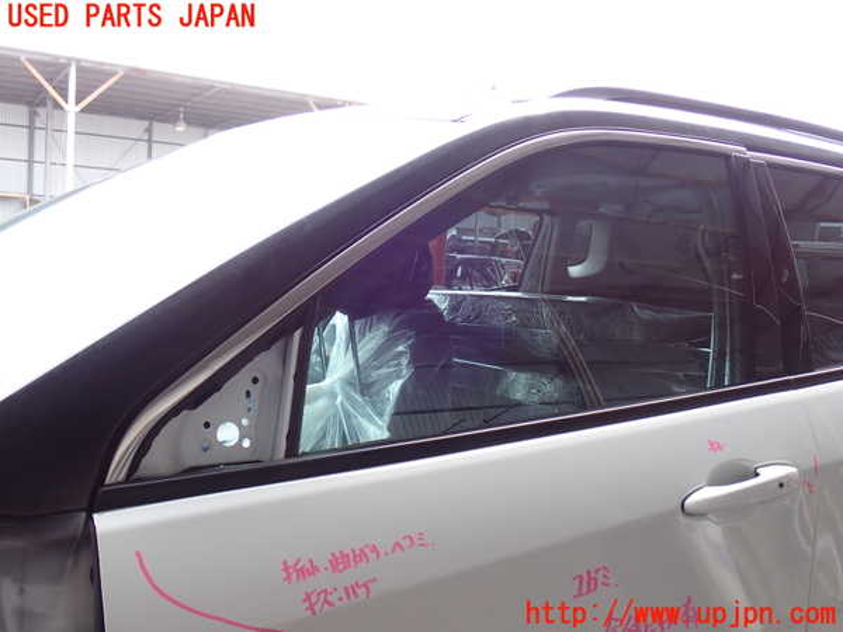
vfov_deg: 39.7
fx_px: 877
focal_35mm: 36
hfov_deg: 51.4
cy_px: 316
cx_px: 422
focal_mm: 6.37
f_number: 3.5
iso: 100
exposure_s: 1/80
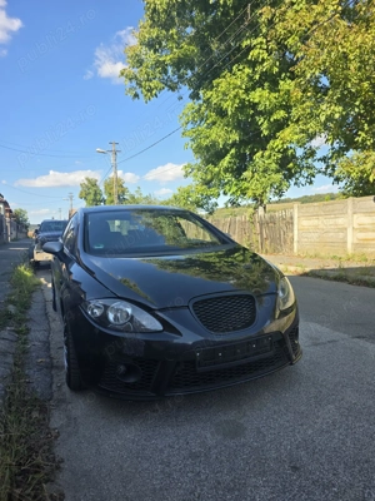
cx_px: 188
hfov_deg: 58.9
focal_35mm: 23
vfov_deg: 73.9
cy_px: 250
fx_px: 332
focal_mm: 6.3
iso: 80
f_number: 1.7
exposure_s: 1/2252
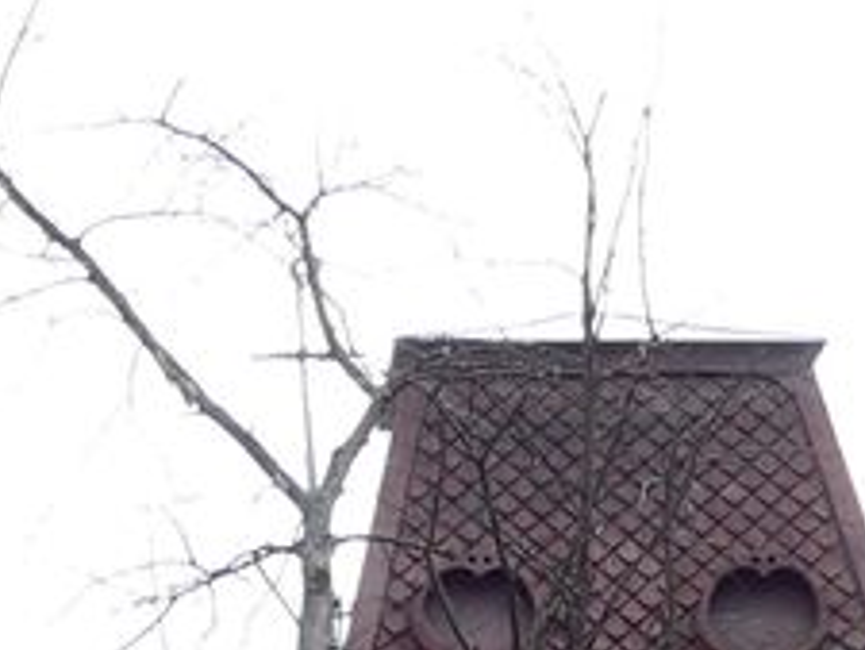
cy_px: 1135
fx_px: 3200
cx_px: 423
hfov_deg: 15.4
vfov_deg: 10.9
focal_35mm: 128
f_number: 4
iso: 80
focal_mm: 6
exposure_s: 1/125
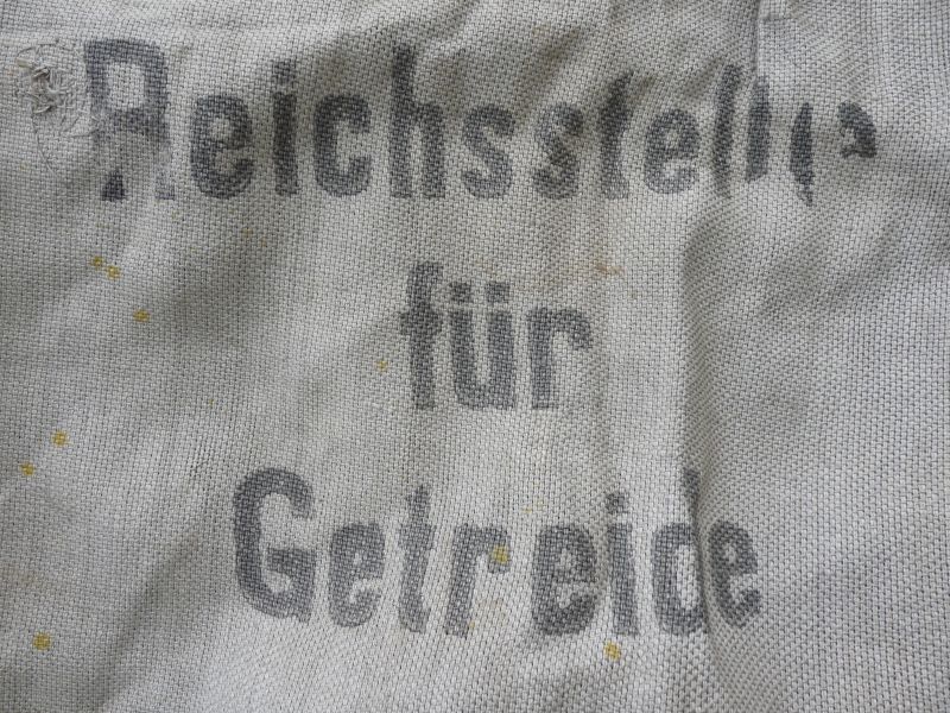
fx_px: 741
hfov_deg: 65.3
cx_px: 475
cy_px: 356
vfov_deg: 51.4
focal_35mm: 27
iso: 100
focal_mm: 4.8
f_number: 4
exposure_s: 1/160
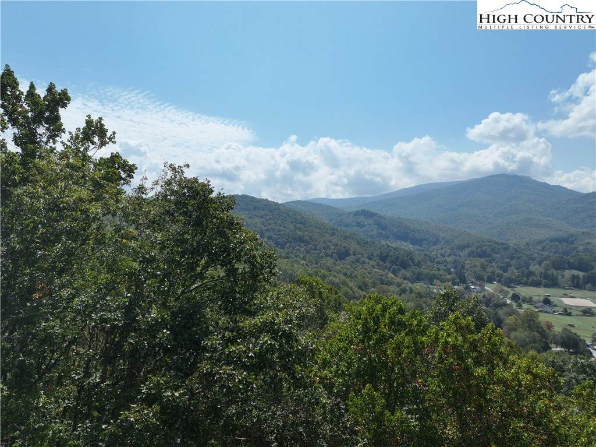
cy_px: 224
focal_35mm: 24
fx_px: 413
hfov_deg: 71.6
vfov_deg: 56.8
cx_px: 298
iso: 200
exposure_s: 1/4000
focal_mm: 12.29
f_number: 2.8
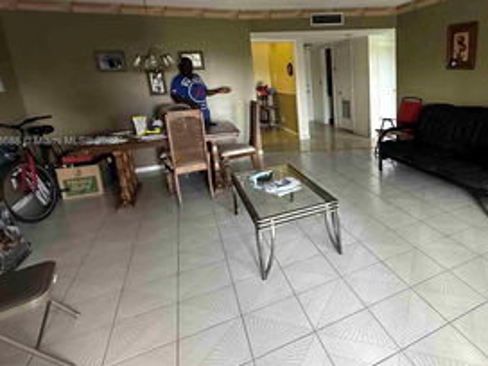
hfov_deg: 72.5
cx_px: 349
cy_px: 142
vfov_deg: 60.4
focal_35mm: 22
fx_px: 310
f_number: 2.2
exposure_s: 1/60
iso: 800
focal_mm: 2.22
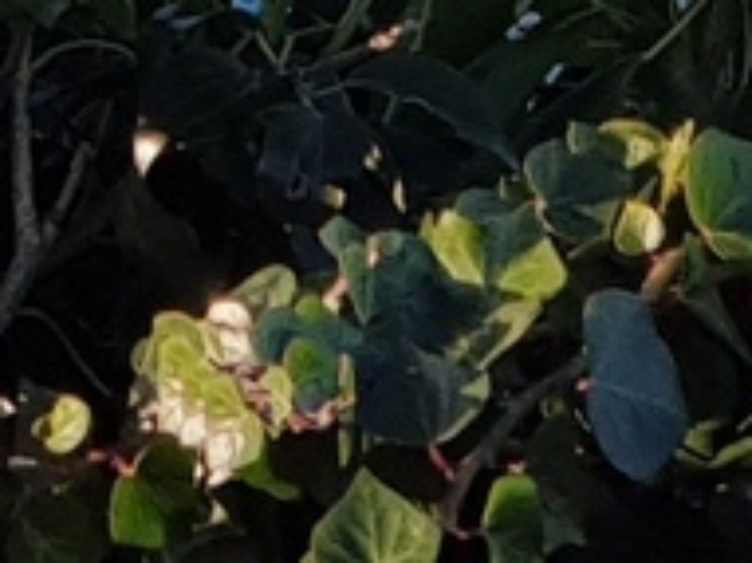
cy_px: -937
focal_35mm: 279
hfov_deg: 7.0
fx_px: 6057
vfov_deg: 5.1
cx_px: -390
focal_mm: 6
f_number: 2.4
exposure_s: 1/323
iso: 25
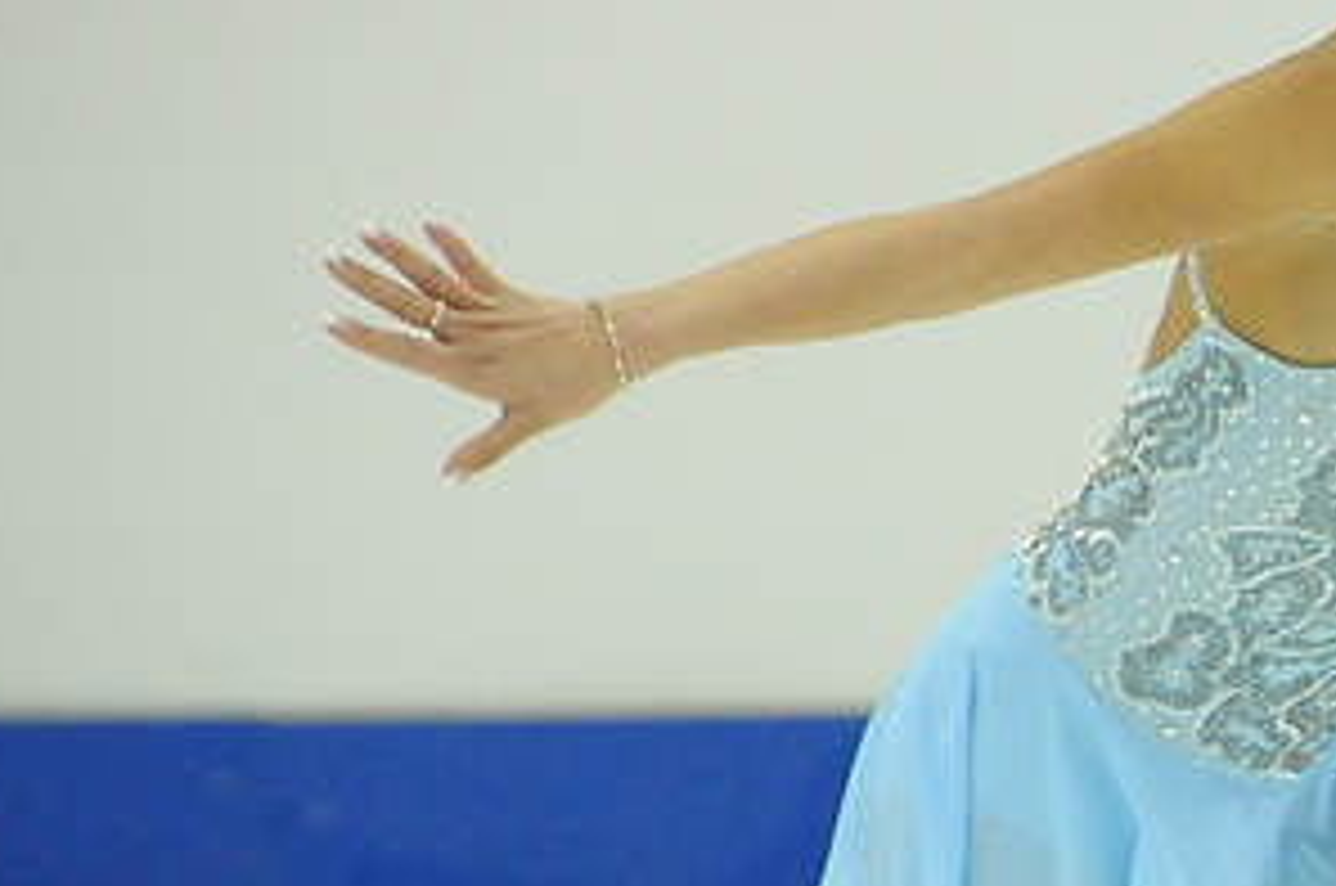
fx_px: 29937
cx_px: 1660
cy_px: 461
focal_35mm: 808
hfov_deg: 2.6
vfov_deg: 1.7
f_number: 5.6
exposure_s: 1/640
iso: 3200
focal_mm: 200
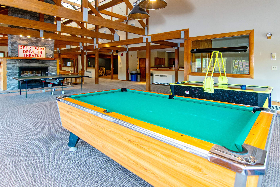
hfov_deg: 90.0
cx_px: 140
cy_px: 94
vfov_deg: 67.4
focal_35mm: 18
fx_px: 140
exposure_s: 1/80
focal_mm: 12
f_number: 2.8
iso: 500
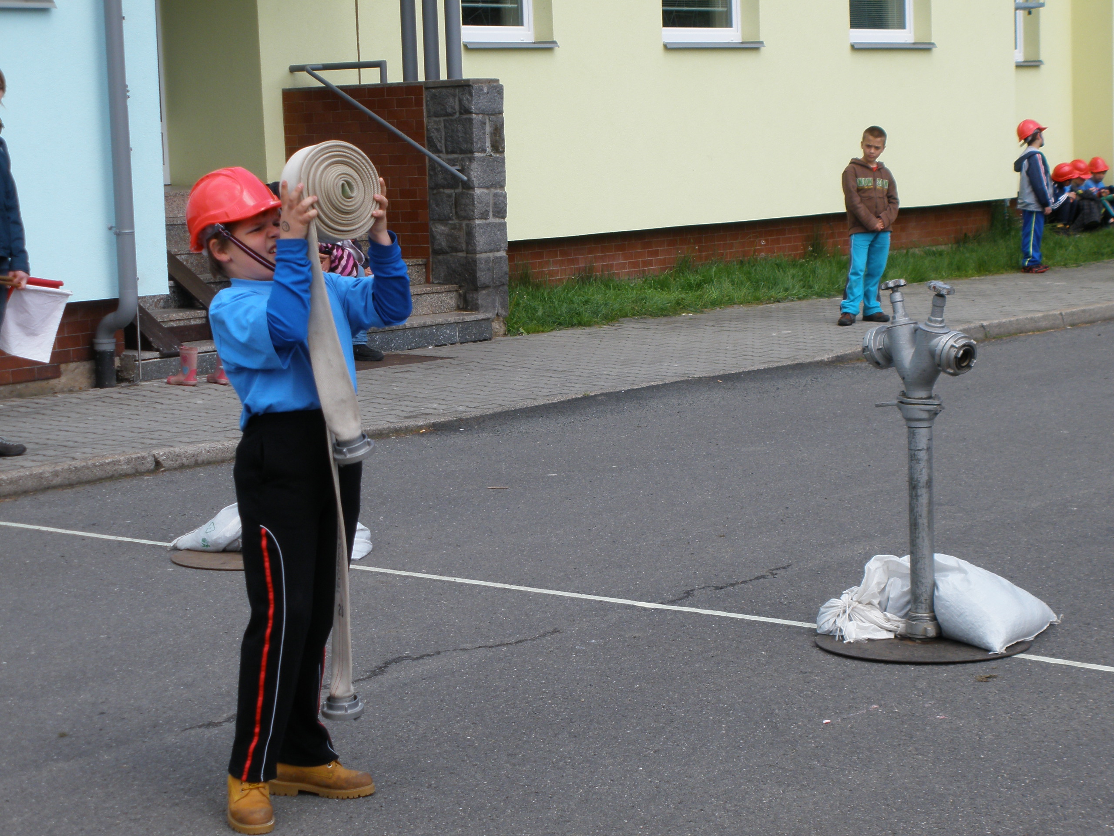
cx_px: 557
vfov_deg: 18.2
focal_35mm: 81
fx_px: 2607
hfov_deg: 24.1
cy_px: 418
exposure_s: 1/320
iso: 80
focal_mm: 14.1
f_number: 4.8
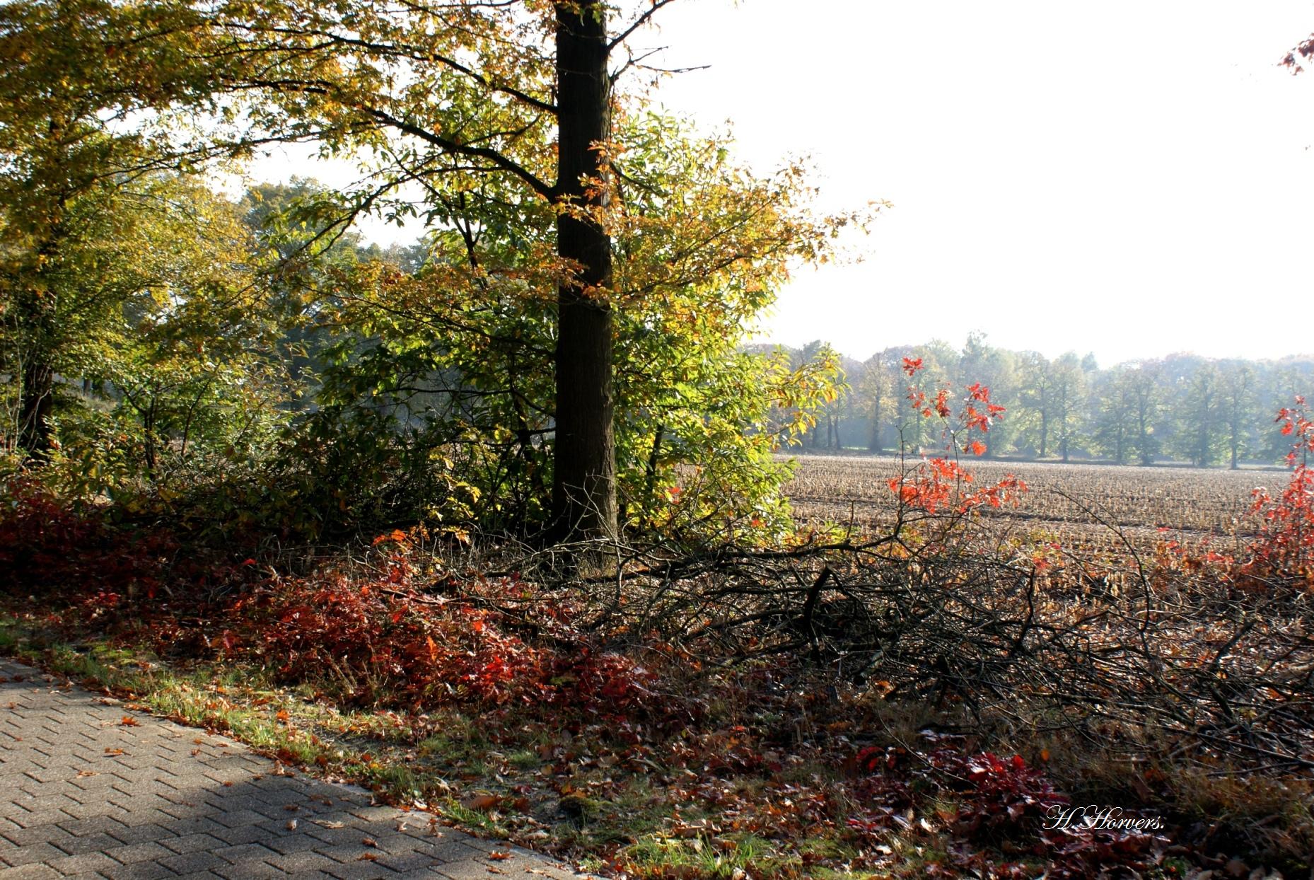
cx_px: 657
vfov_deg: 37.0
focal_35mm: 36
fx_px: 1316
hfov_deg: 53.1
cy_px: 440
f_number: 9
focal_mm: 24
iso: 100
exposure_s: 1/80
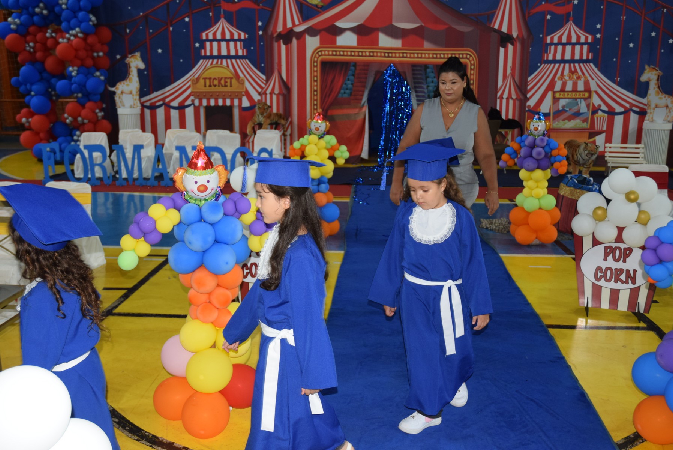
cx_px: 336
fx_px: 674
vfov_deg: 36.9
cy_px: 225
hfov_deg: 53.1
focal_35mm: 36
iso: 900
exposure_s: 1/60
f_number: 3.8
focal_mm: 24
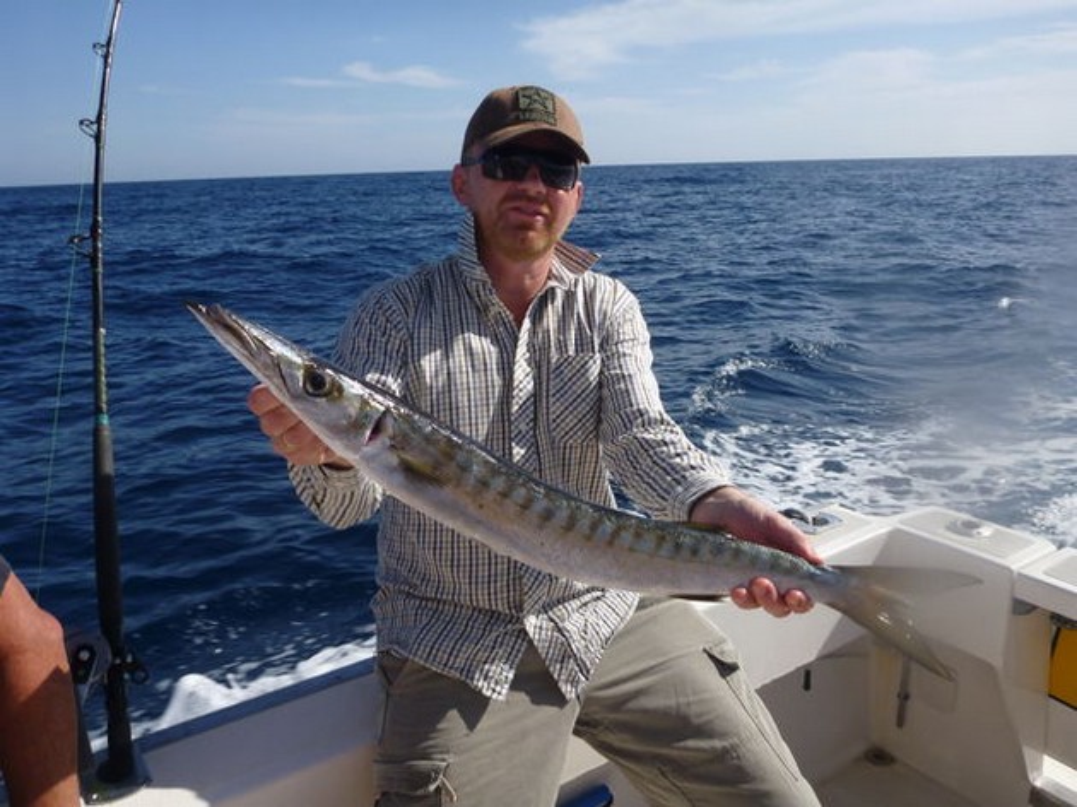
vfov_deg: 49.7
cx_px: 538
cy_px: 404
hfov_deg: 63.5
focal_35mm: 28
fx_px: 871
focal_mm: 4.9
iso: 100
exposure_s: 1/160
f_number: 10
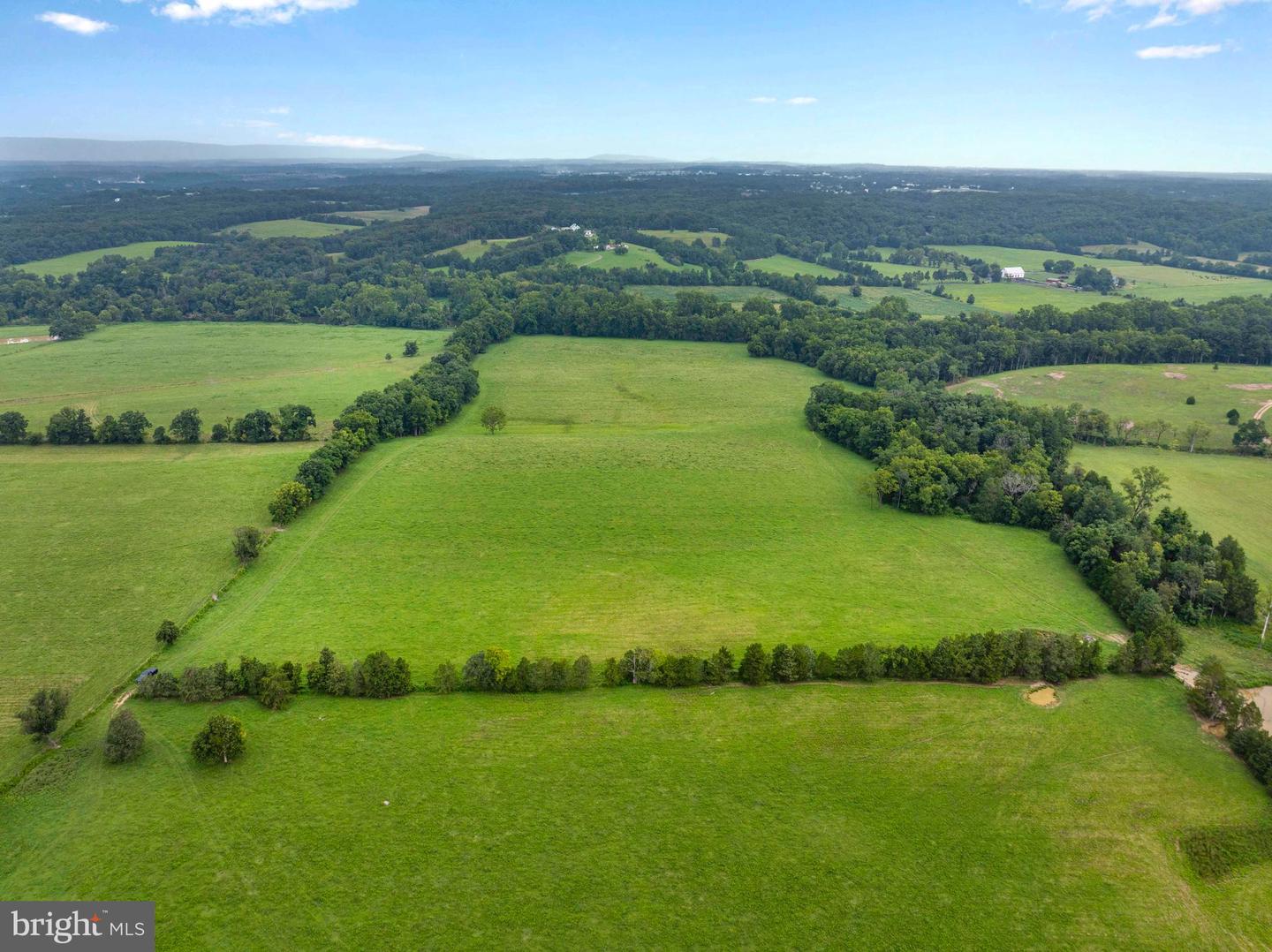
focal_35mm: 24
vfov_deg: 56.8
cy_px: 476
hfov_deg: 71.6
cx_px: 636
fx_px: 881
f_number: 2.8
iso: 100
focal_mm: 12.29
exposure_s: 1/800
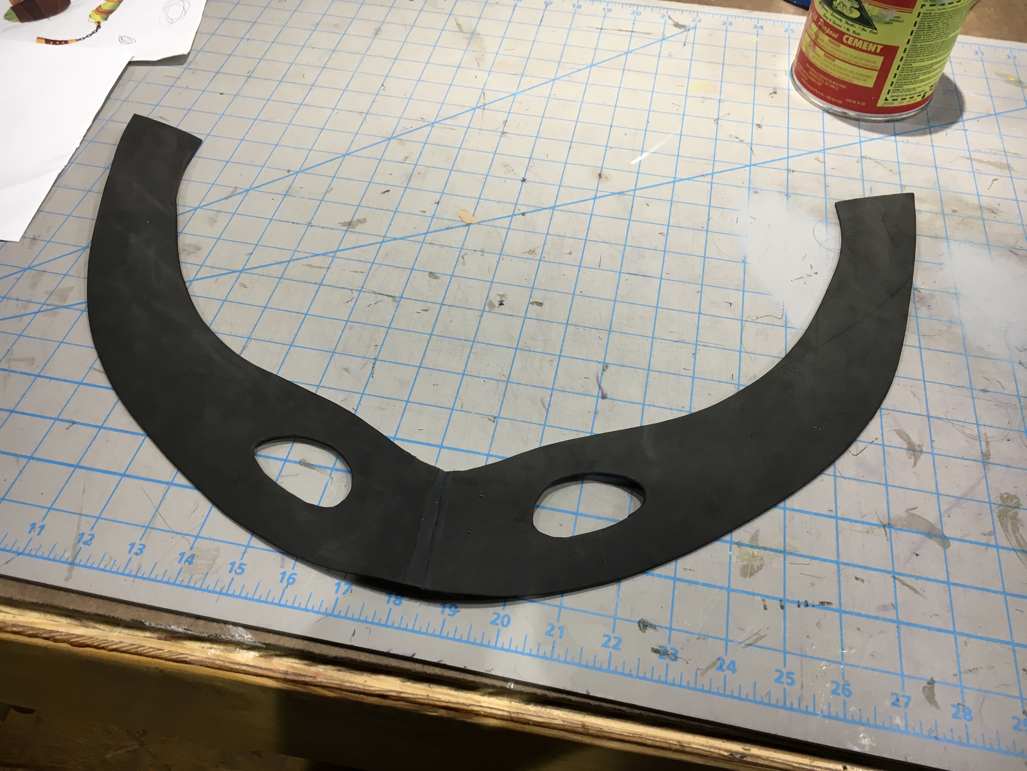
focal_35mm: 29
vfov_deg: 48.2
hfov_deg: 61.7
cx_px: 514
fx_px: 860
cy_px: 386
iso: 25
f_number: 2.2
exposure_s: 1/30
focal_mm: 4.15
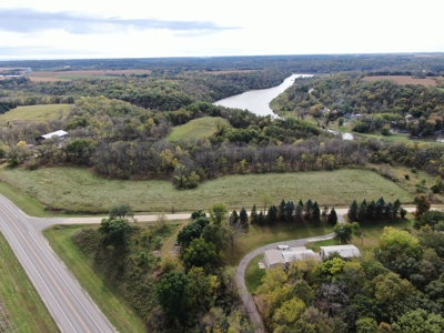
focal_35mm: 24
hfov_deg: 71.6
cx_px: 222
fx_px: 308
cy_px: 166
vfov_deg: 56.8
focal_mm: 4.39
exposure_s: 1/640
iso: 100
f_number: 2.8
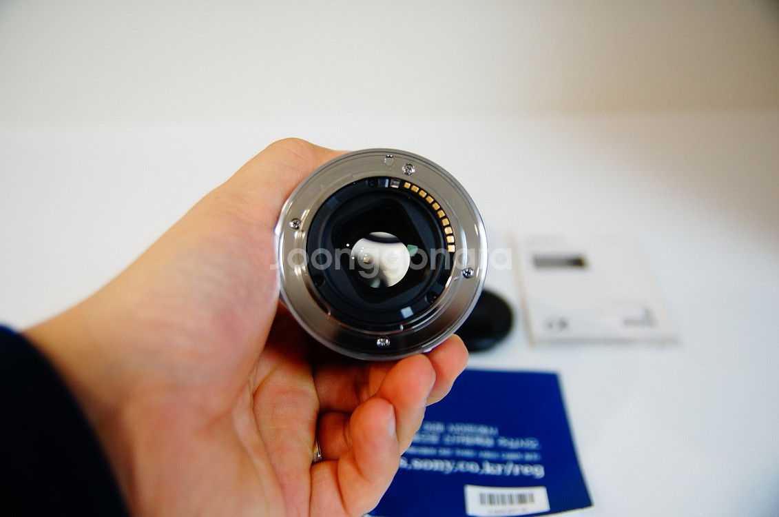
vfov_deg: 39.8
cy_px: 258
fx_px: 713
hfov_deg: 57.3
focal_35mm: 33
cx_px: 390
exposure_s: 1/60
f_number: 2.8
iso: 500
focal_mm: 22
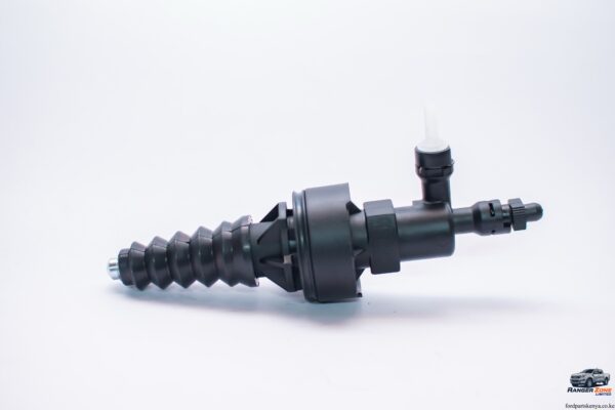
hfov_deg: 37.9
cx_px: 308
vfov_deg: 25.8
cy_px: 205
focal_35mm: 52
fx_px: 897
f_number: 2.8
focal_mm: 35
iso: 1250
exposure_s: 1/100
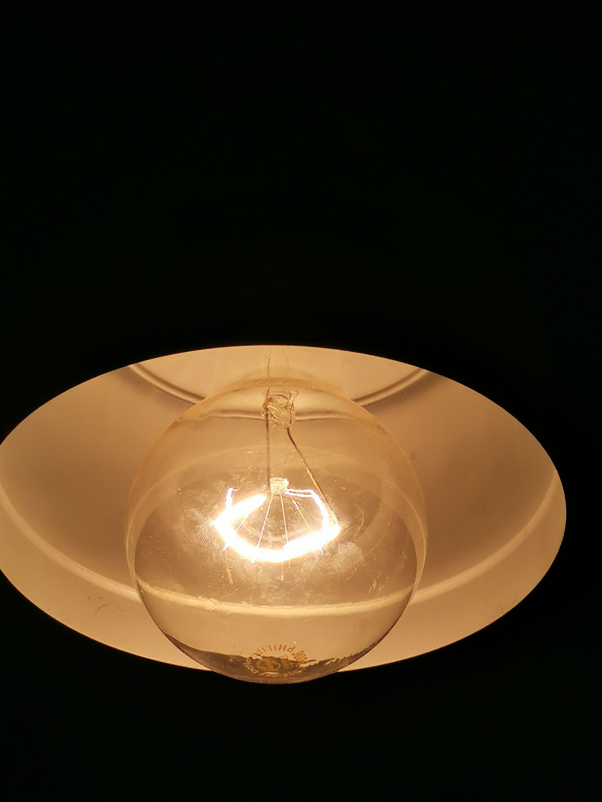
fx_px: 2017
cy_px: 402
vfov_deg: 22.5
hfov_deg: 17.0
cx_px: 281
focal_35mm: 87
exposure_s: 1/13889
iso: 50
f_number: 1.8
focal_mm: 5.58
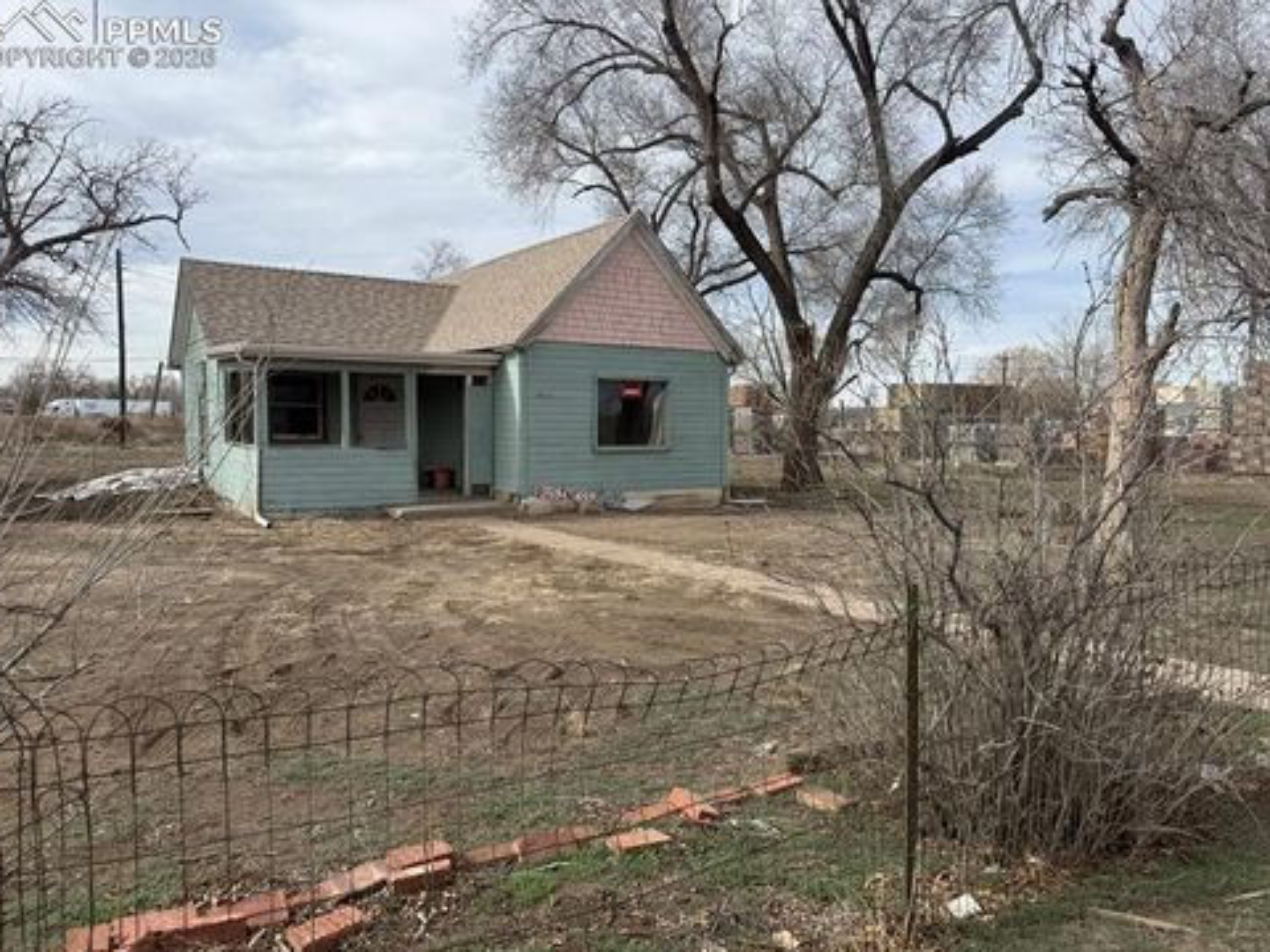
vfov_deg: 54.9
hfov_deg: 69.4
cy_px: 491
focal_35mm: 25
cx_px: 624
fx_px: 917
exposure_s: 1/4405
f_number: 1.78
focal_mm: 6.76
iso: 80
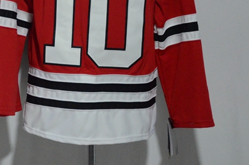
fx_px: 1022
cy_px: -3
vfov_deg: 9.2
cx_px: 10
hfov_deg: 13.7
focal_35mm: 148
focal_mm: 48
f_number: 4.5
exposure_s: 1/80
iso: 4000
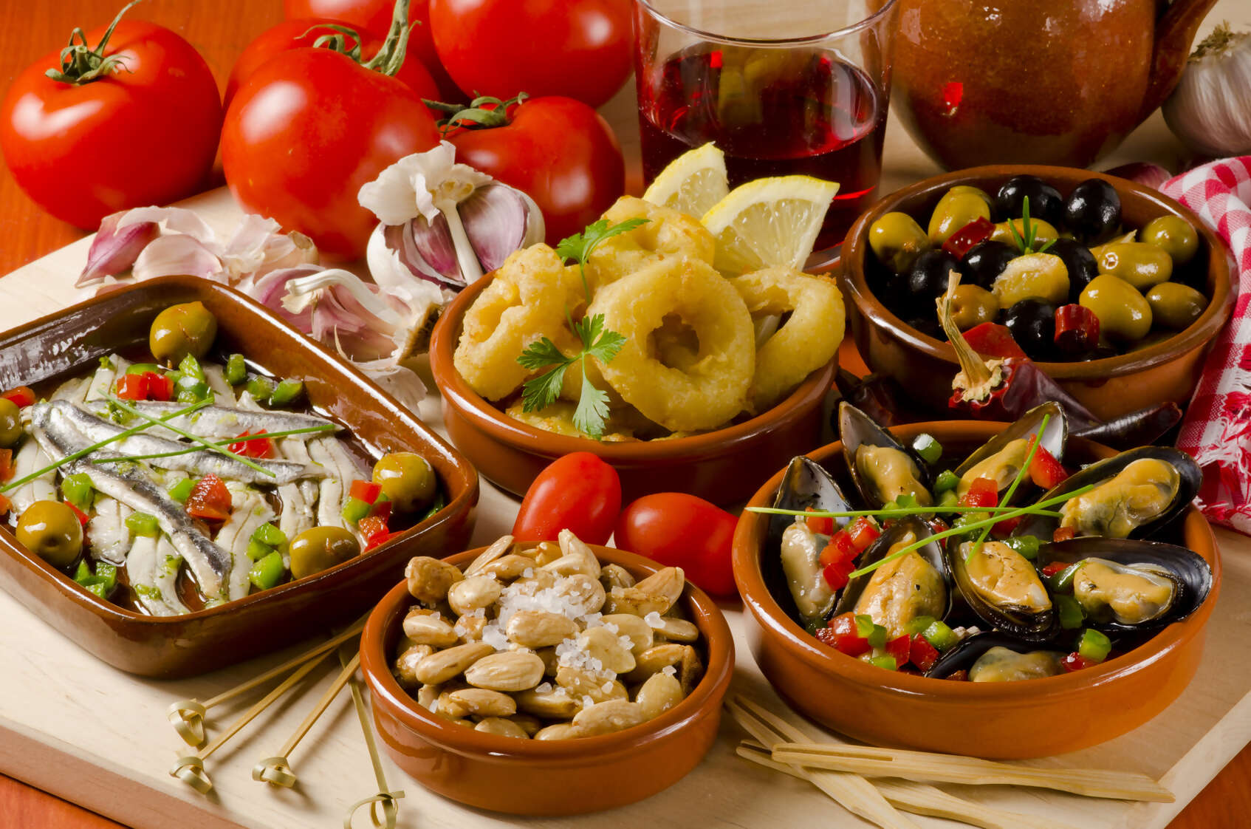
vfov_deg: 8.7
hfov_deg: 13.1
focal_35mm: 158
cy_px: 414
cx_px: 626
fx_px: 5462
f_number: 20
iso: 100
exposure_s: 1/60
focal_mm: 105
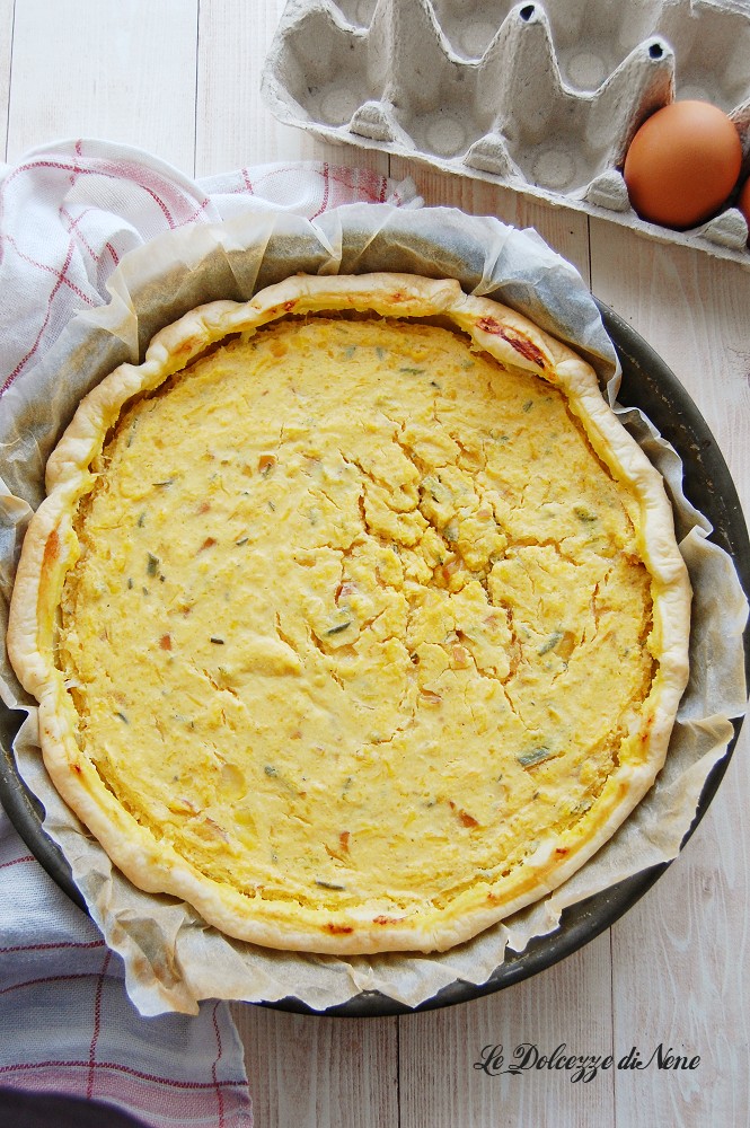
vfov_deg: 55.1
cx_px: 375
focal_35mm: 34
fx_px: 1080
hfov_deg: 38.3
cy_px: 564
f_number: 5
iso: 400
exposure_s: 1/60
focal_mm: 23
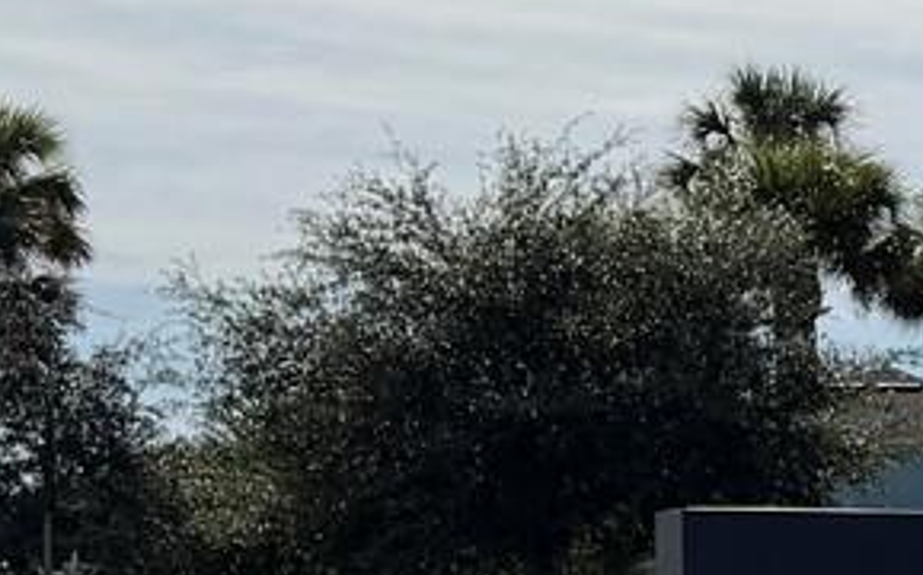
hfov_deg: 12.4
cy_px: 703
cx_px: 2034
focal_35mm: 141
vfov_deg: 9.2
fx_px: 3543
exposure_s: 1/10309
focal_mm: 6.76
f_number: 1.78
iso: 80
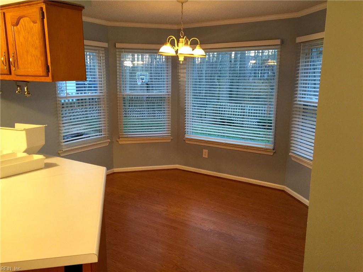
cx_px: 182
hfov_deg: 61.7
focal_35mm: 29
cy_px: 136
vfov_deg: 48.2
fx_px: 304
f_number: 2.2
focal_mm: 4.15
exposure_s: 1/15
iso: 100
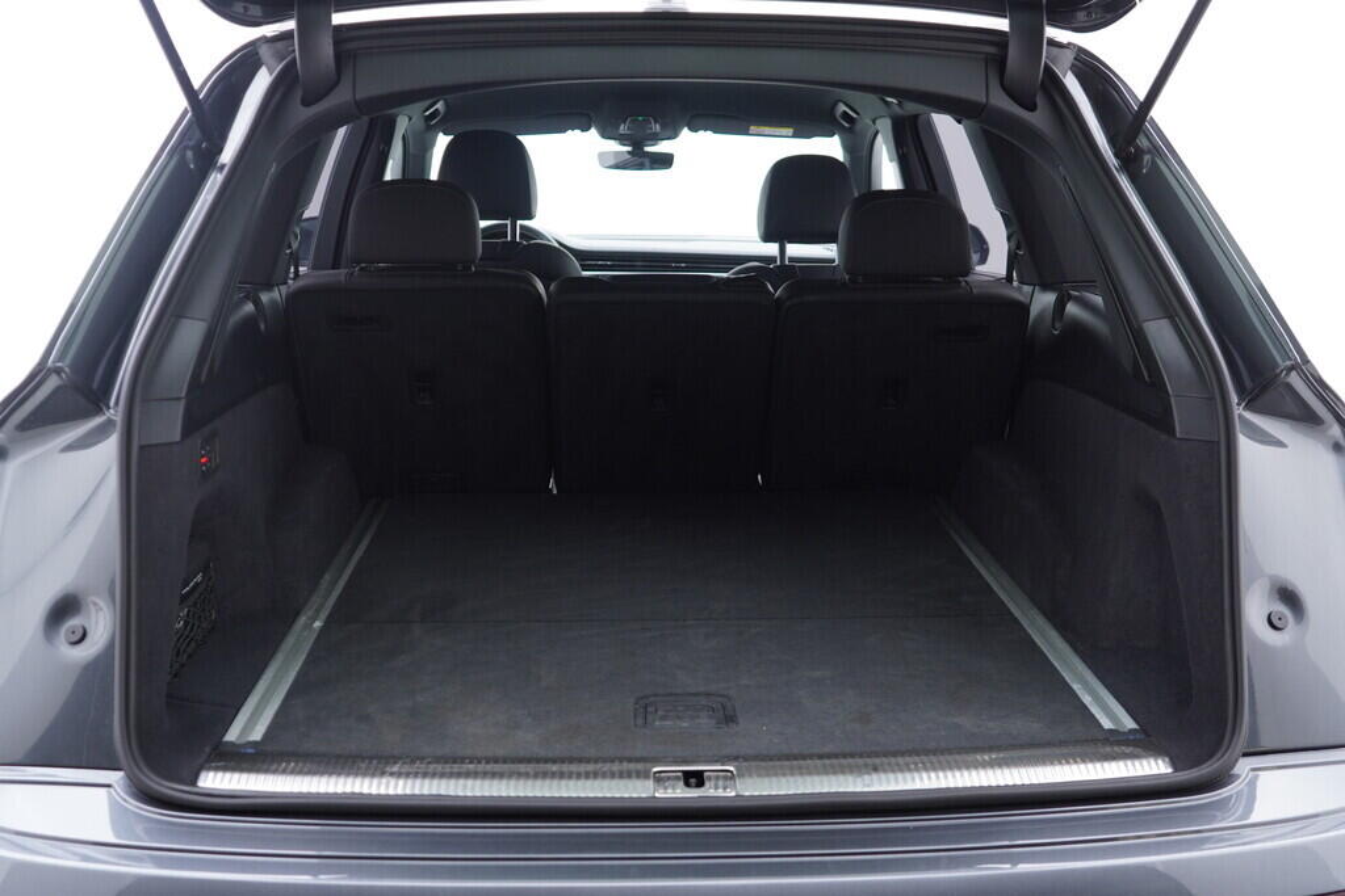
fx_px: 1345
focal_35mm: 36
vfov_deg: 36.9
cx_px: 672
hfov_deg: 53.1
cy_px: 448
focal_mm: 24
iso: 250
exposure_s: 1/40
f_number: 2.8
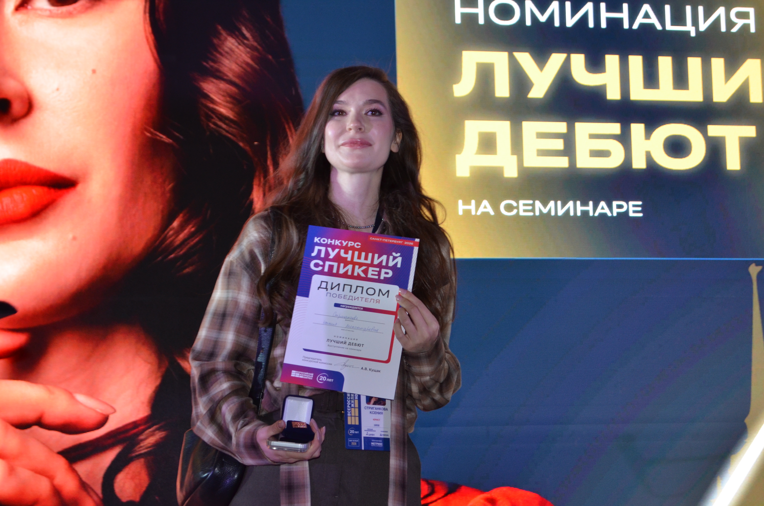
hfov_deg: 28.1
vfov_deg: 18.8
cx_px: 382
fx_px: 1525
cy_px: 253
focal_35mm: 72
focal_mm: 48
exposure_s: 1/60
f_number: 5.3
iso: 900
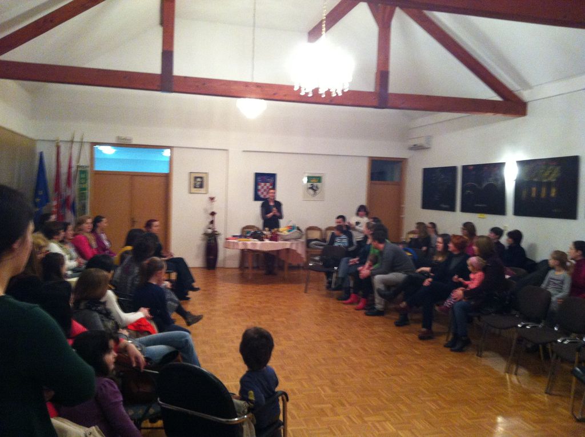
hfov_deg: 52.7
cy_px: 218
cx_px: 292
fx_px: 591
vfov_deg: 40.6
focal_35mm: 35
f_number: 2.8
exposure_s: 1/15
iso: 320
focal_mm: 3.85
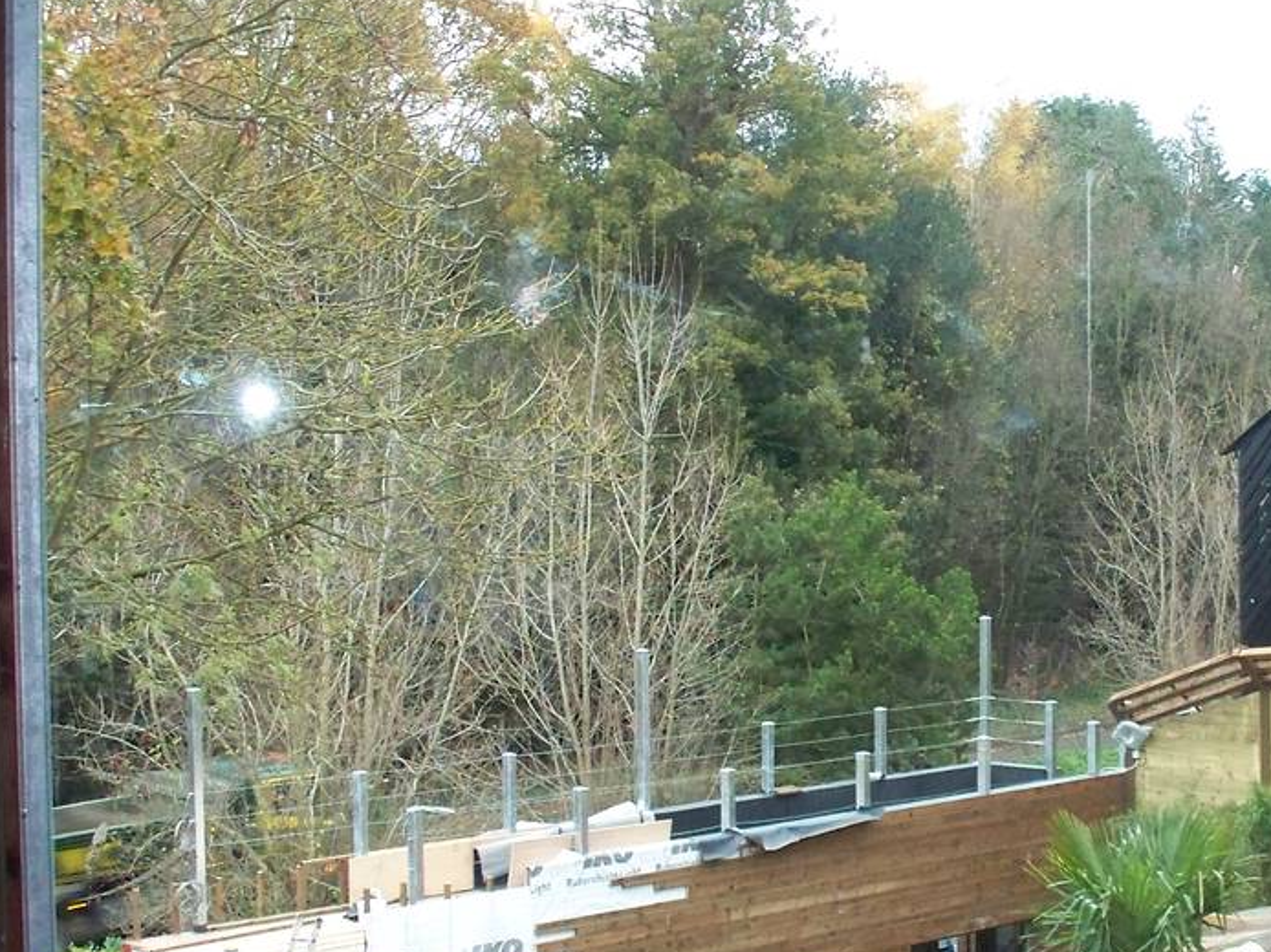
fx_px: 3046
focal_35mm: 83
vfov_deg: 17.8
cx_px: 971
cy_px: 520
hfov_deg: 23.3
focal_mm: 7.54
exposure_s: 1/60
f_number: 2.8
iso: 320
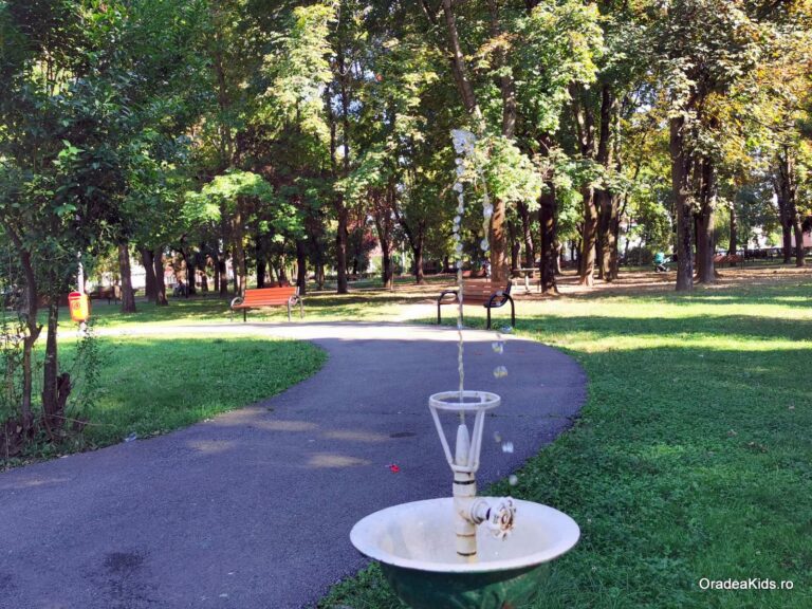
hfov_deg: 58.4
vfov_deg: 45.4
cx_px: 406
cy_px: 304
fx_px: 727
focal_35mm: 31
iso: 50
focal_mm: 5.56
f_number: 1.6
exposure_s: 1/482
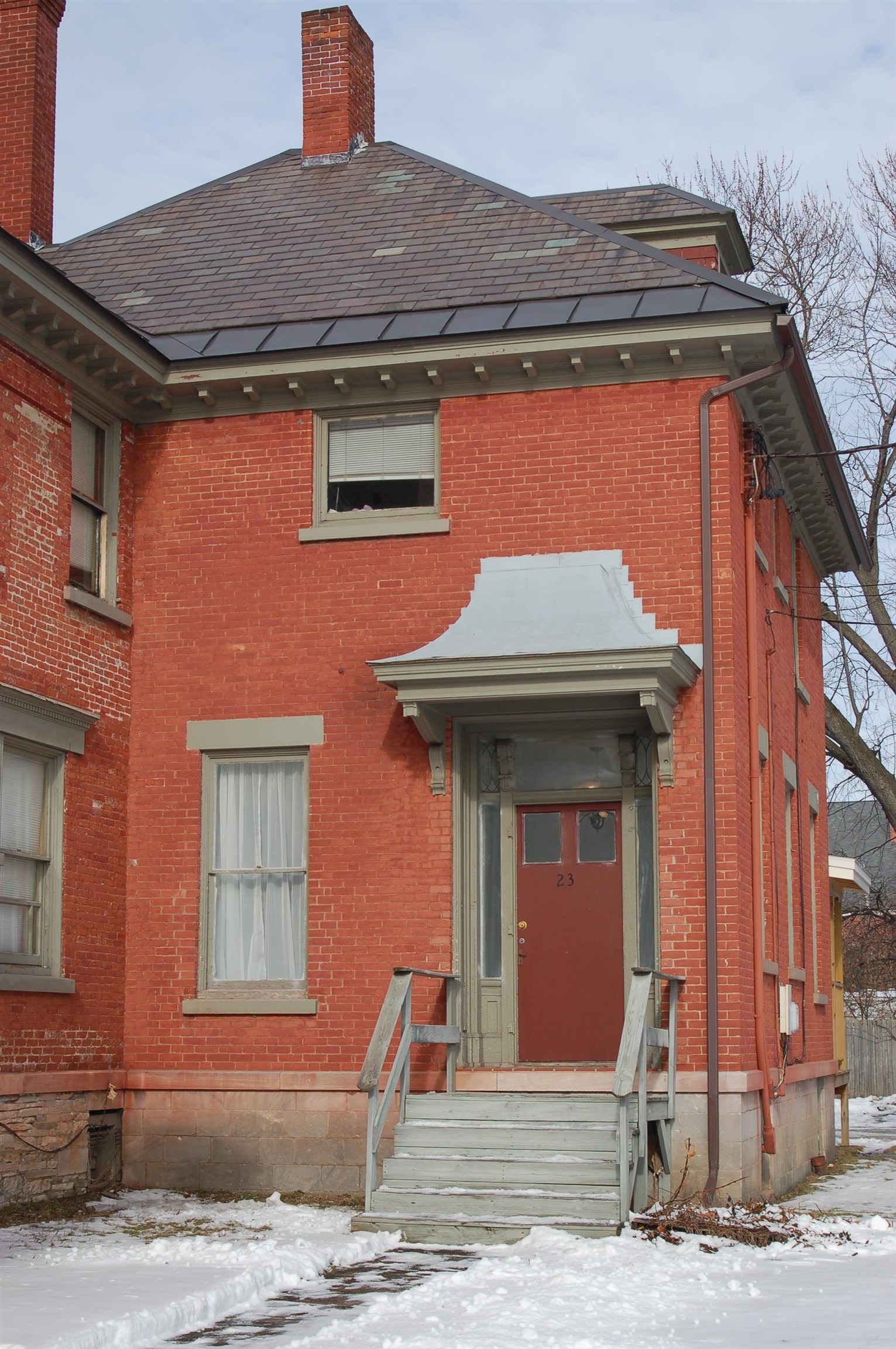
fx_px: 2133
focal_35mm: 57
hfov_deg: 23.7
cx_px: 448
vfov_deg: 35.1
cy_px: 674
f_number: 9
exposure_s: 1/320
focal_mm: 38
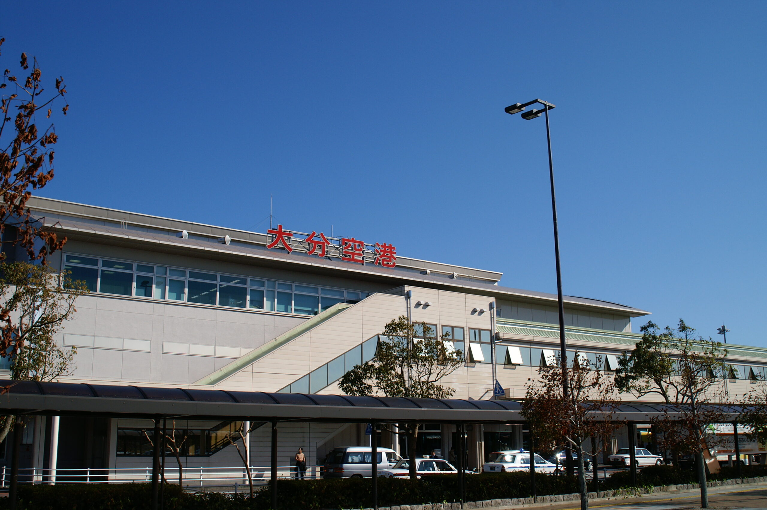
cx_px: 384
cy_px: 255
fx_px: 766
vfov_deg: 36.8
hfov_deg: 53.2
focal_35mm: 36
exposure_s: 1/640
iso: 200
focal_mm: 24
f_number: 10
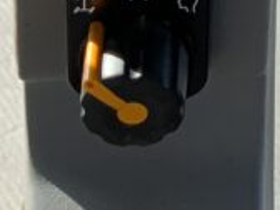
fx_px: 1432
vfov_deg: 7.5
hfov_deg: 10.9
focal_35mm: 177
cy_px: -403
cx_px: 373
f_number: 1.8
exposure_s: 1/415
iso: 16
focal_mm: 3
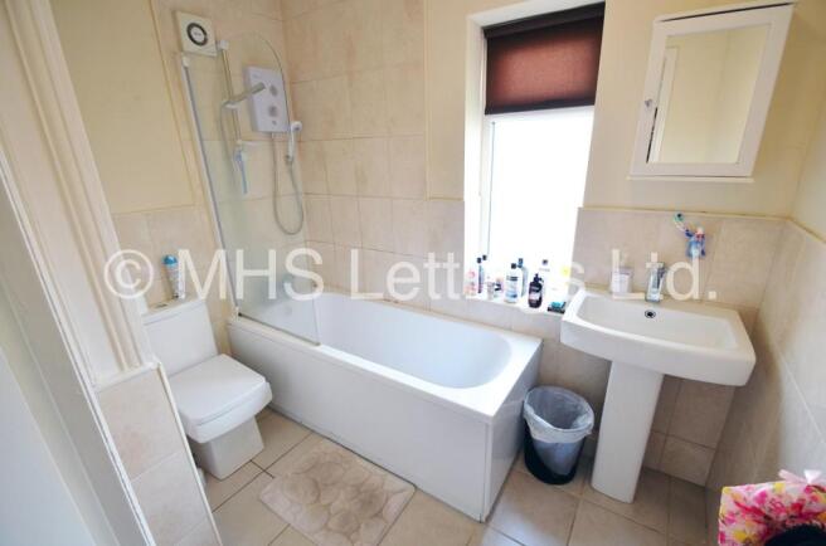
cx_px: 413
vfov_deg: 77.0
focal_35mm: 15
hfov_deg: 100.5
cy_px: 273
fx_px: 343
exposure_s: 1/60
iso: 1000
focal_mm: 10
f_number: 4.5
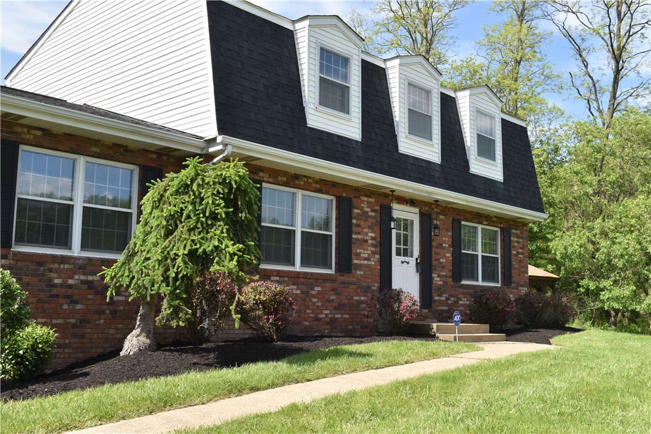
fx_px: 705
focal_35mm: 39
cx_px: 326
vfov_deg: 34.2
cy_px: 217
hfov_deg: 49.6
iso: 100
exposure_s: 1/200
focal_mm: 26
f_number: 8
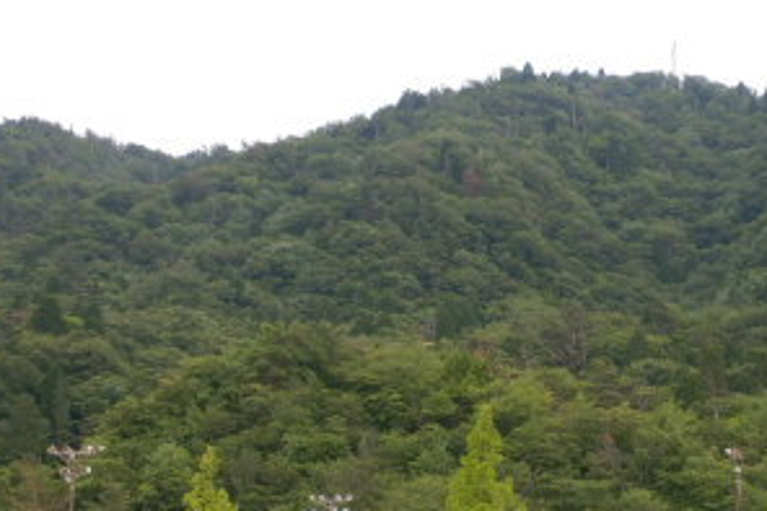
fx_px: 2108
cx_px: 503
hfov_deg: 20.6
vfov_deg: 13.6
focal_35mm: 99
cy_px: 490
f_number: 4.3
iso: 200
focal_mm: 7.8
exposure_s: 1/400
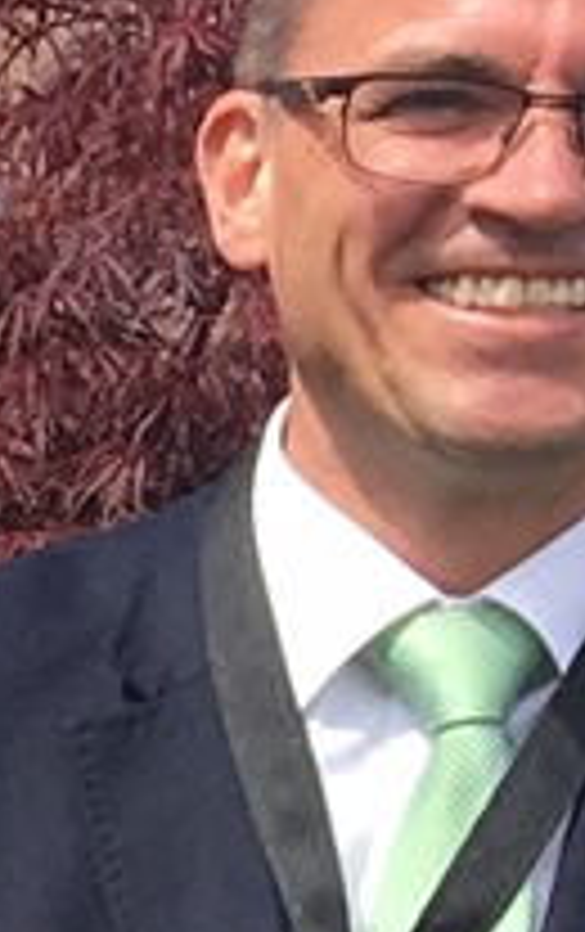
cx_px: -2290
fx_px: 7601
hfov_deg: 4.0
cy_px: 2089
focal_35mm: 299
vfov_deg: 6.7
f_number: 2.2
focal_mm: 4.15
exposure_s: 1/754
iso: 25
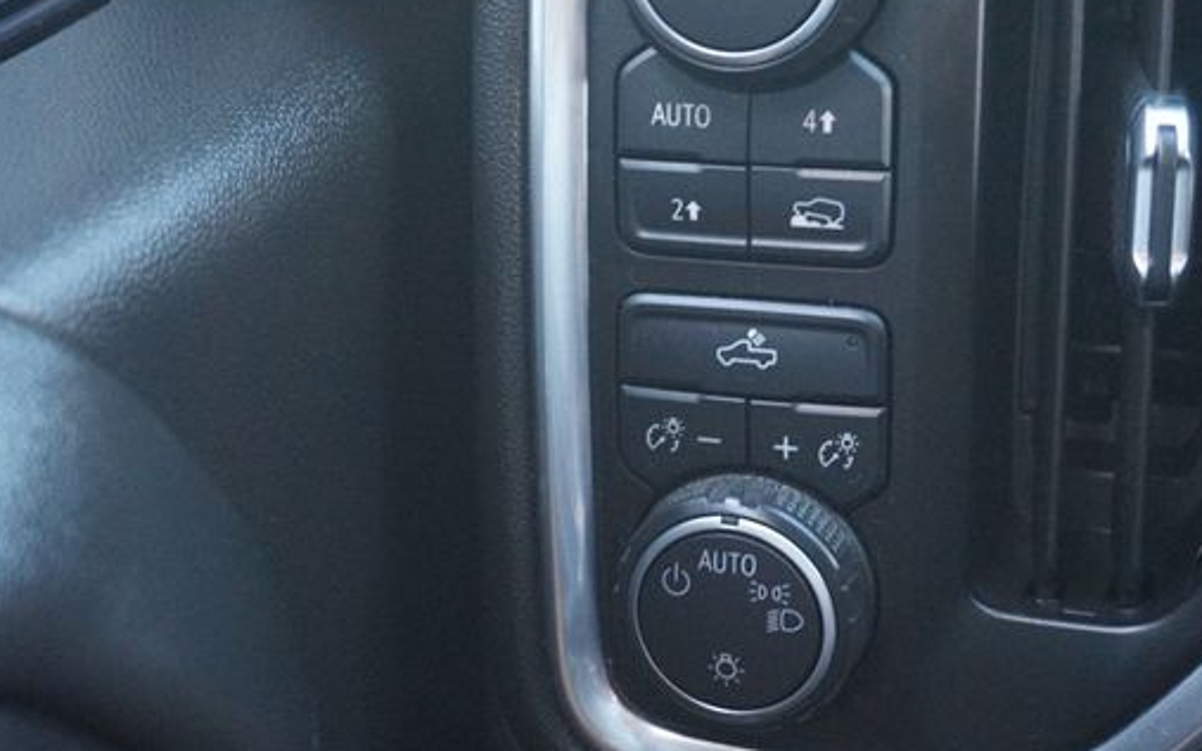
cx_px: 650
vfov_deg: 23.9
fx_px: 1769
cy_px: 251
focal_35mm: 54
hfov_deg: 37.5
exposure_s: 1/60
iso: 3200
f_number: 4.5
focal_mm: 28
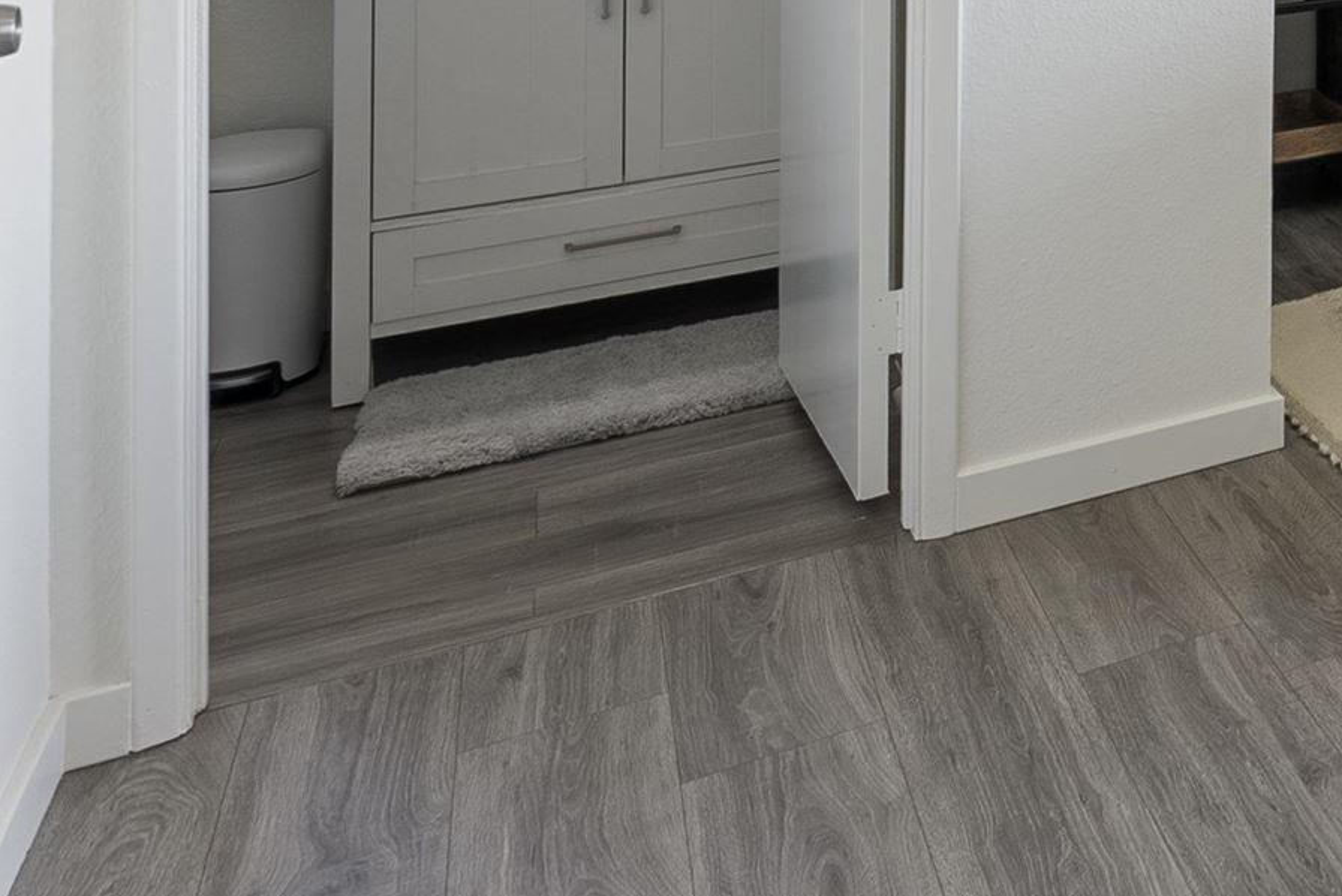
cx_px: 2121
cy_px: -386
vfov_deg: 23.4
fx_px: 1790
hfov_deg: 26.3
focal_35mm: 48
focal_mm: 14
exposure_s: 1/1.67
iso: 100
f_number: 8
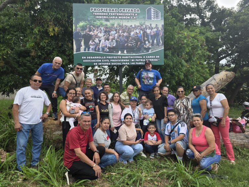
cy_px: 94
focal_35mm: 23
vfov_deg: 58.9
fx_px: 165
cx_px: 124
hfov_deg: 73.9
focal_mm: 6.3
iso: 80
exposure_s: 1/1593
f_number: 1.7
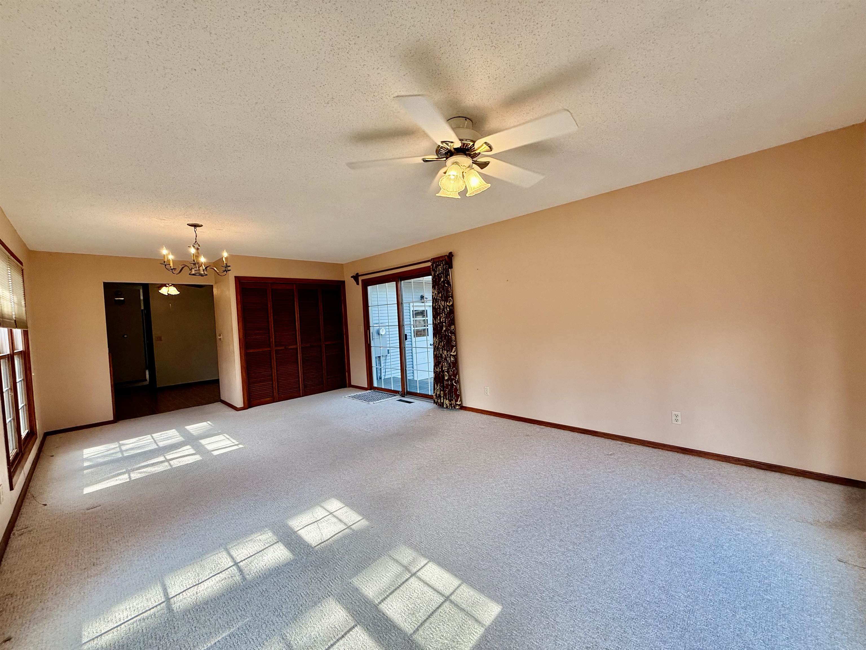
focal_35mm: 14
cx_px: 433
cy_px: 325
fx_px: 350
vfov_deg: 85.7
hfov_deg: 102.1
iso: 64
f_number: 2.2
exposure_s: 1/120
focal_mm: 2.22
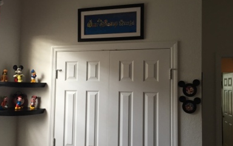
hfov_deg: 59.7
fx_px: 203
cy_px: 76
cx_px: 115
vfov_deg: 39.4
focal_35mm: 32
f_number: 2.2
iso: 32
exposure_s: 1/30
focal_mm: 4.15
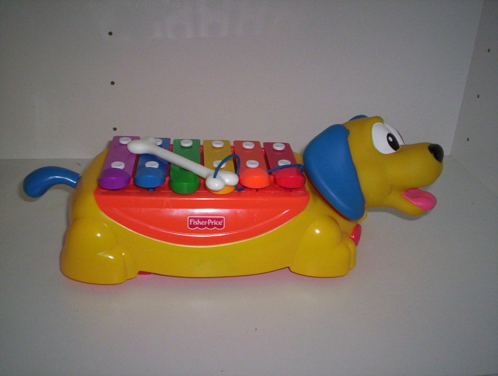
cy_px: 188
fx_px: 548
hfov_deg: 48.9
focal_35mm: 38
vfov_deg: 37.9
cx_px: 249
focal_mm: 4.99
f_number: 4.5
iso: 140
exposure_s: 1/60
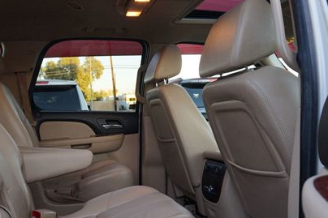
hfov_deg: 49.9
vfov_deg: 34.8
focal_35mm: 38
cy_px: 137
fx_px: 346
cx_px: 112
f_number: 4
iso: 640
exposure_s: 1/160
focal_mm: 16
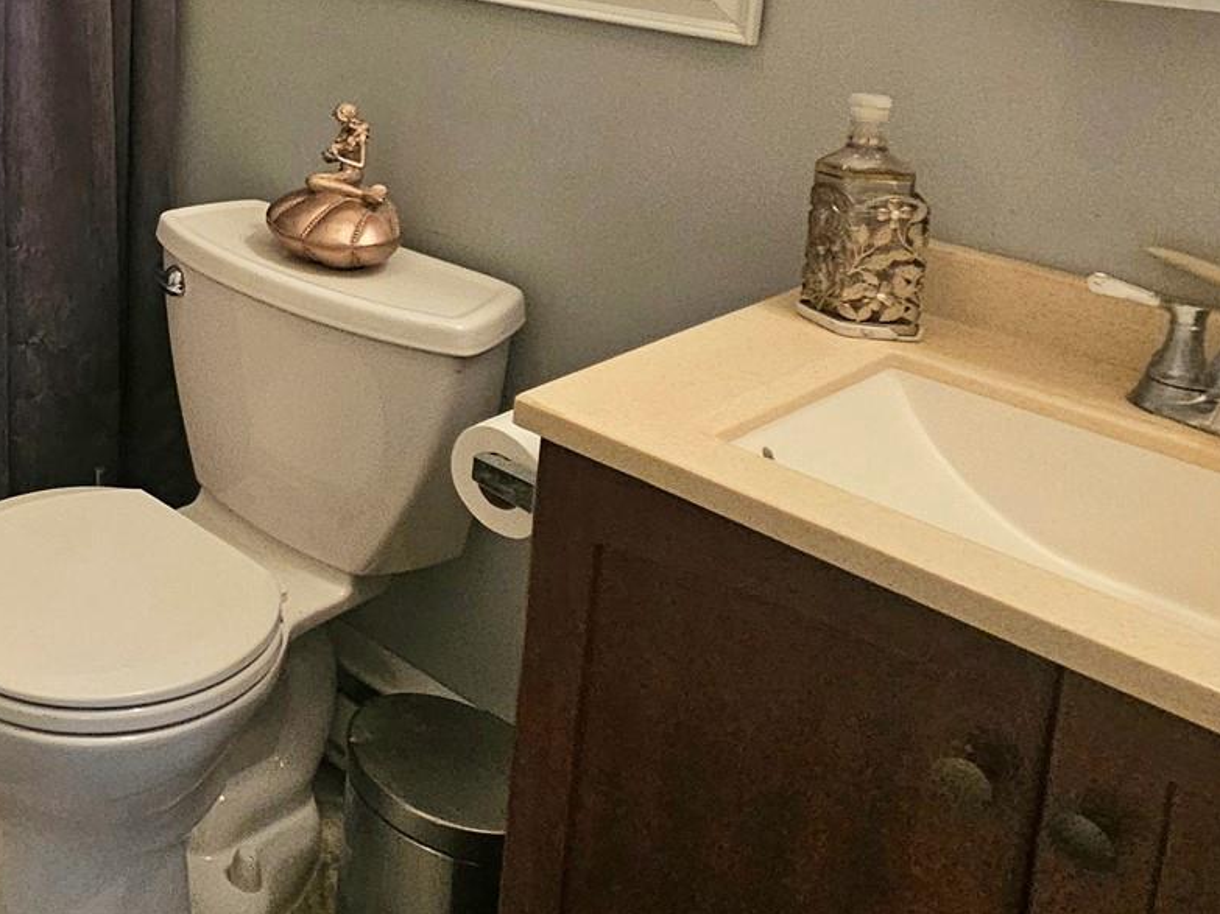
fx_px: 1198
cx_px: -182
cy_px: -28
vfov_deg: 36.9
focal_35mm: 34
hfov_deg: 40.8
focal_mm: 2.2
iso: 400
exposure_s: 1/60.2
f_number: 2.2
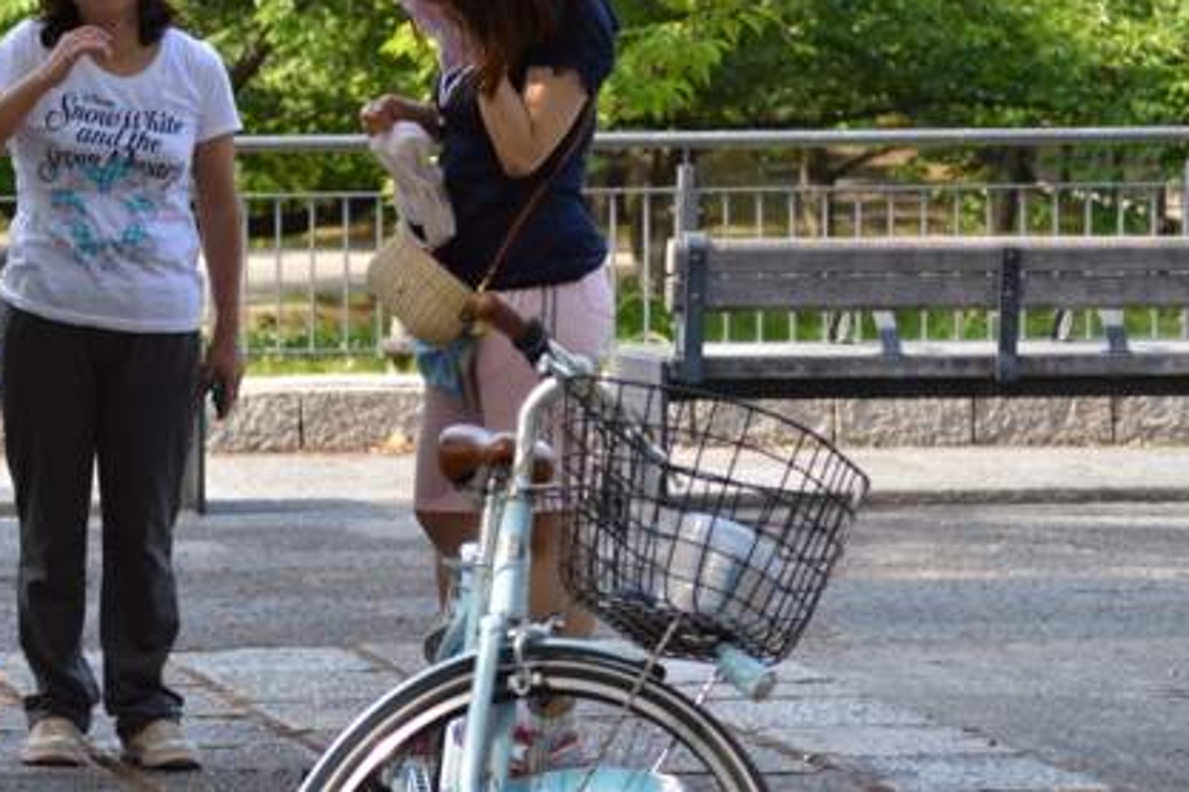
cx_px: 51
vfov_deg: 6.6
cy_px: 140
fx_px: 6836
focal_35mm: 207
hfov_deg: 9.9
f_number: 5.6
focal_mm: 72
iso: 360
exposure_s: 1/500
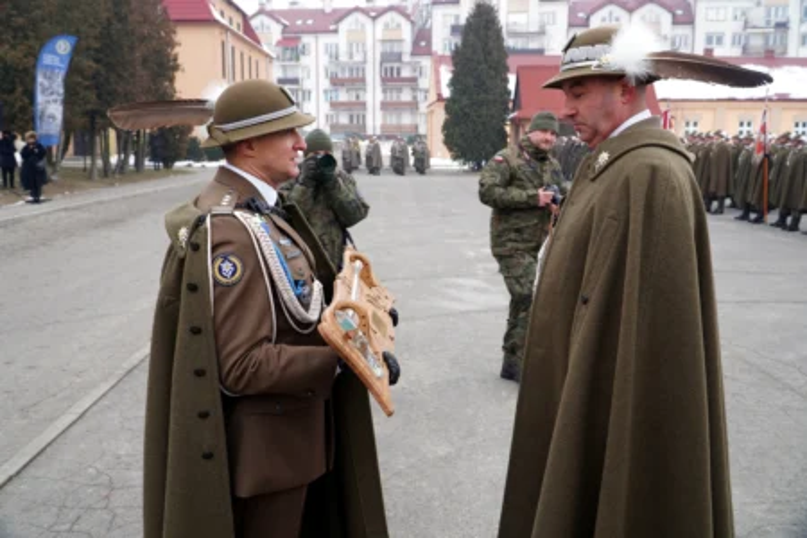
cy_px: 269
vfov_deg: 38.4
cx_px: 404
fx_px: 773
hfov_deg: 55.1
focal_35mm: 34
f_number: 4.5
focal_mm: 23
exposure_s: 1/100
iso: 100
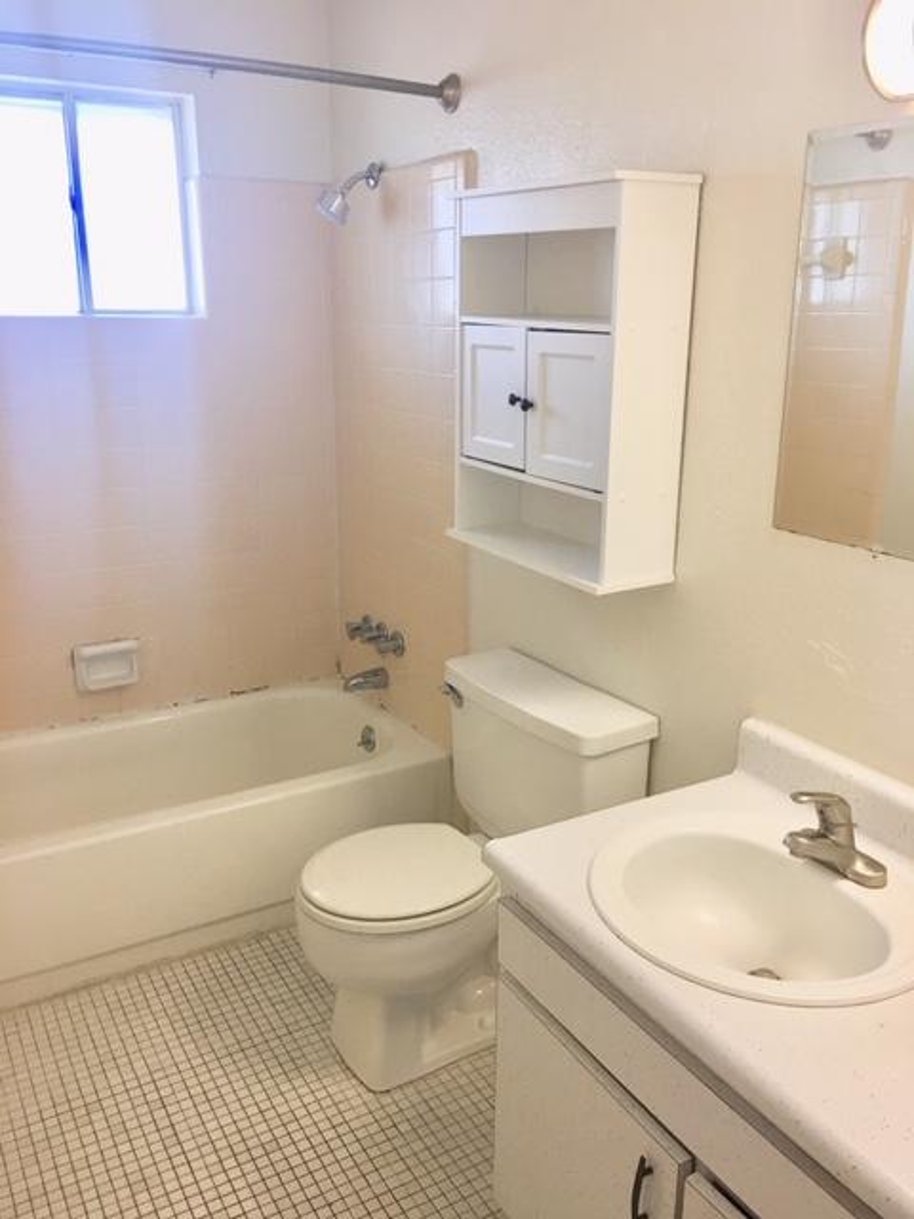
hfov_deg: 48.2
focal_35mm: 29
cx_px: 457
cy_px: 610
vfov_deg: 61.7
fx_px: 1021
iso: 40
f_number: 2.2
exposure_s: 1/33
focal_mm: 4.15
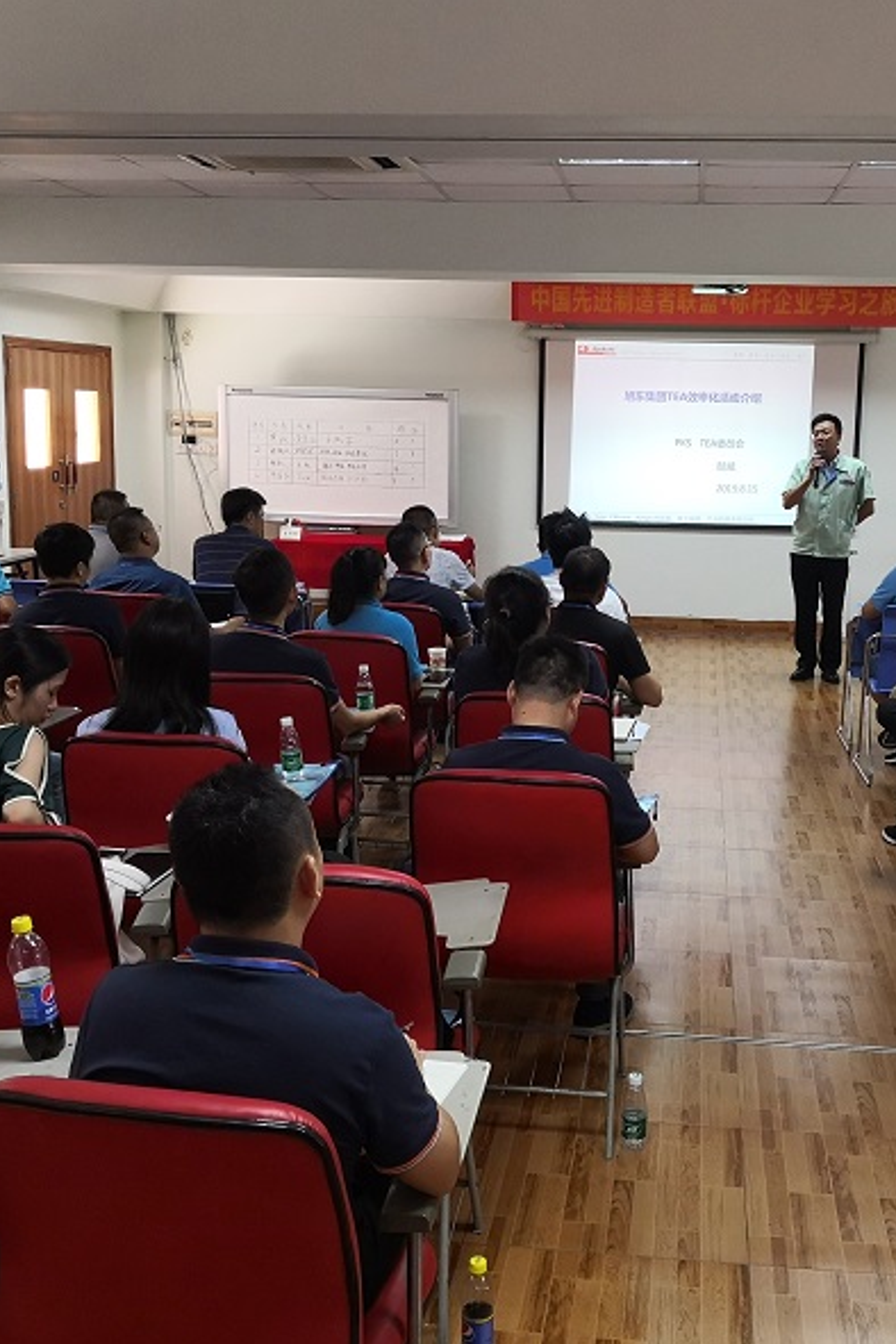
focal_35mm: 38
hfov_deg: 34.9
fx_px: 1419
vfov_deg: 50.7
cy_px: 671
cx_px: 546
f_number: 1.6
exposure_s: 1/100
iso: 320
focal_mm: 3.95
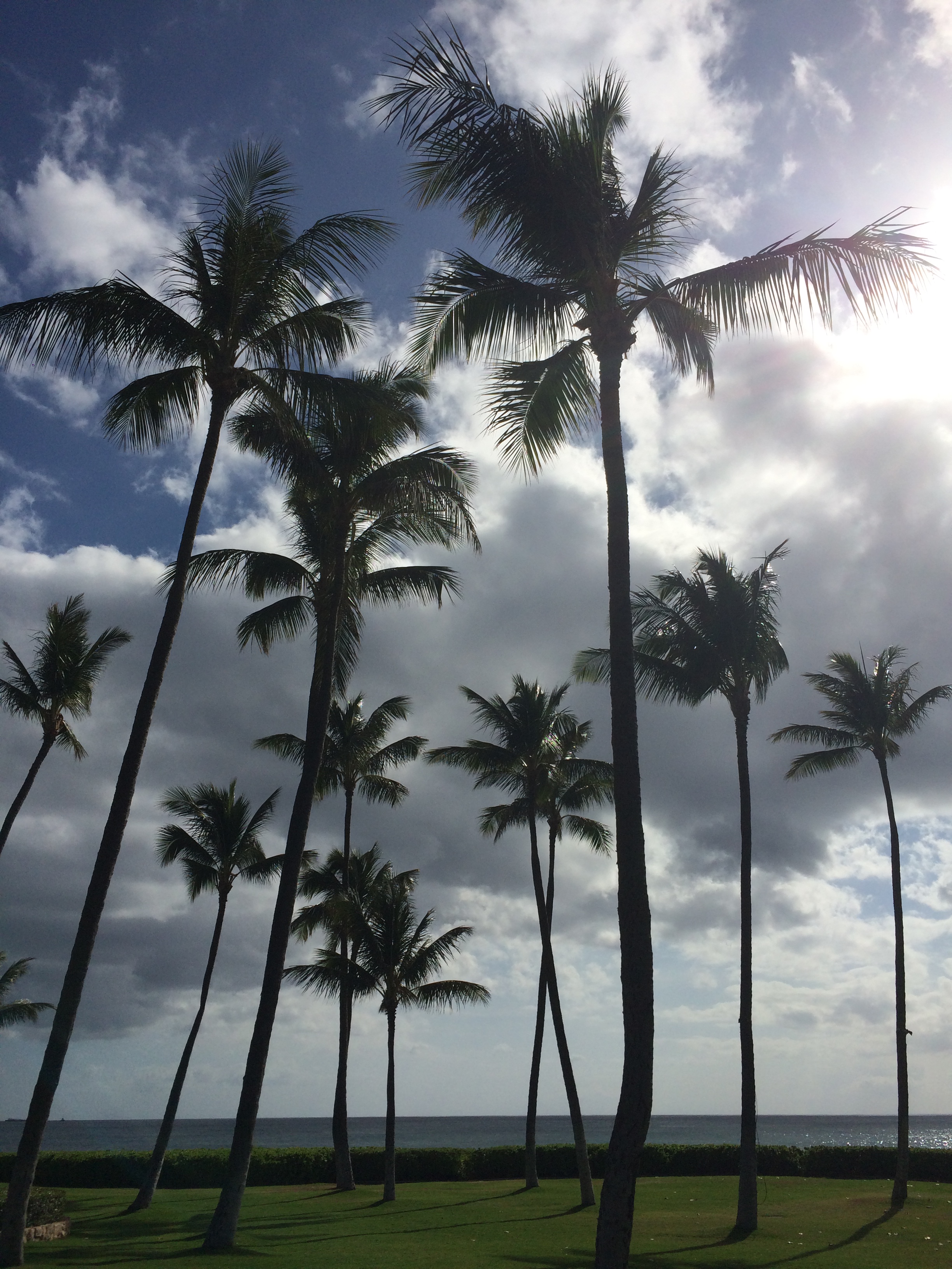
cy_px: 634
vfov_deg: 61.7
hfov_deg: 48.2
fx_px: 1063
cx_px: 476
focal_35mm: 29
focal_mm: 4.15
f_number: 2.2
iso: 32
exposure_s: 1/10309
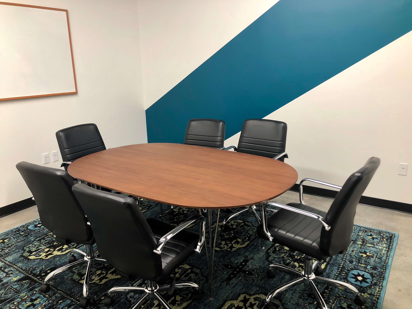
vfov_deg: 48.2
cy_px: 154
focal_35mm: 29
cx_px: 206
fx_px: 345
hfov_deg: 61.7
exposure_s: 1/17
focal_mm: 3.99
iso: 40
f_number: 1.8
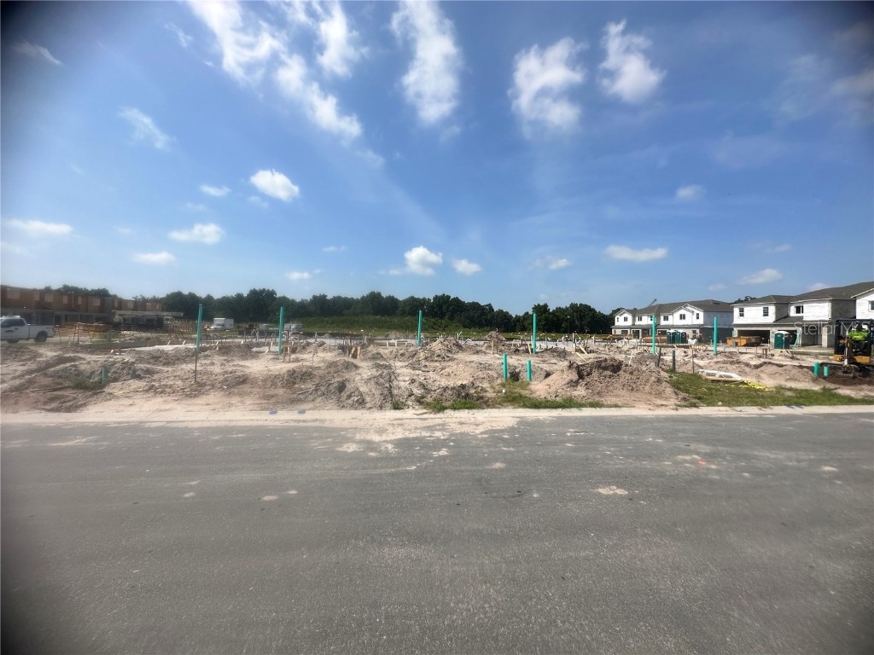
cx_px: 437
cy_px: 328
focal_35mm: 14
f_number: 2.2
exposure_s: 1/2882
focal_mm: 2.22
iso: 50
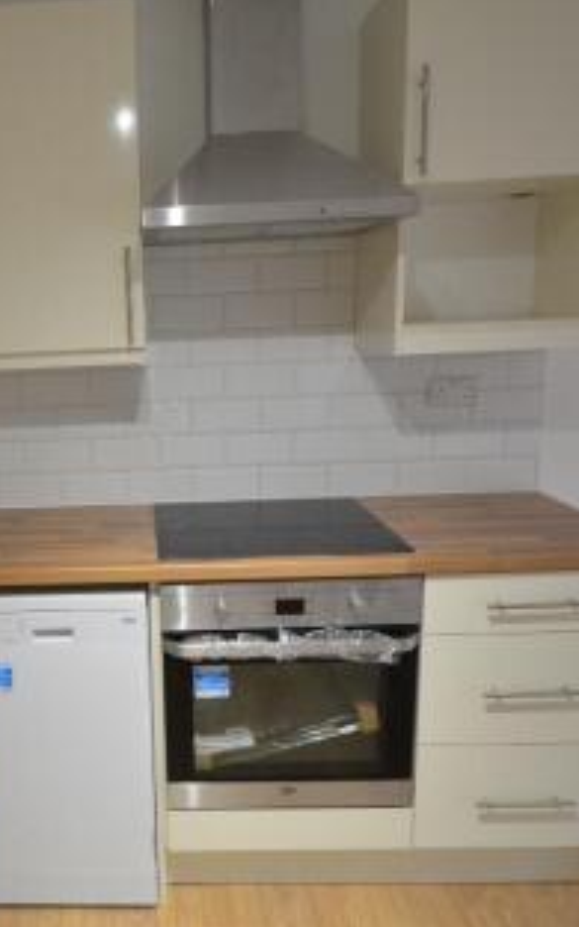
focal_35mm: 28
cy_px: 459
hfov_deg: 42.2
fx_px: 707
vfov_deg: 66.5
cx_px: 101
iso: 800
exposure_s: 1/60
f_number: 4
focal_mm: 12
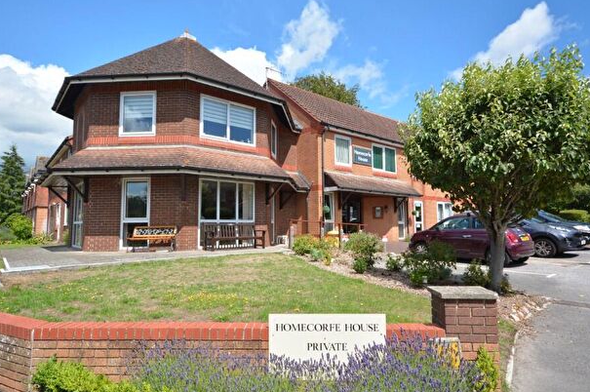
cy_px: 200
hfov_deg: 77.2
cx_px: 295
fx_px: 370
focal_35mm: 23
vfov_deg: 55.9
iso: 400
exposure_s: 1/1000
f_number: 8
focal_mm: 13
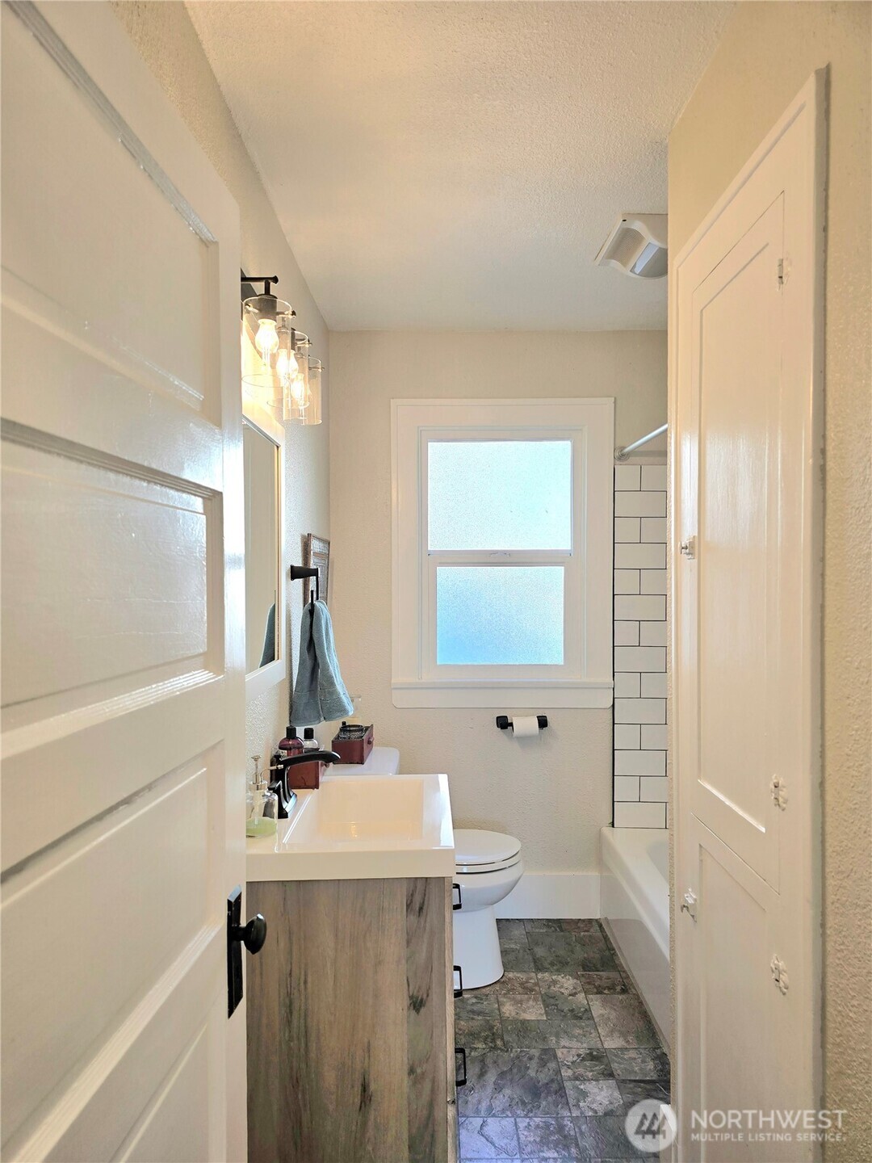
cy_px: 582
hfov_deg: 58.9
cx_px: 436
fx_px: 773
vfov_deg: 73.9
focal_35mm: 23
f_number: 1.7
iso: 16
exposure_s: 1/120
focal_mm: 6.3
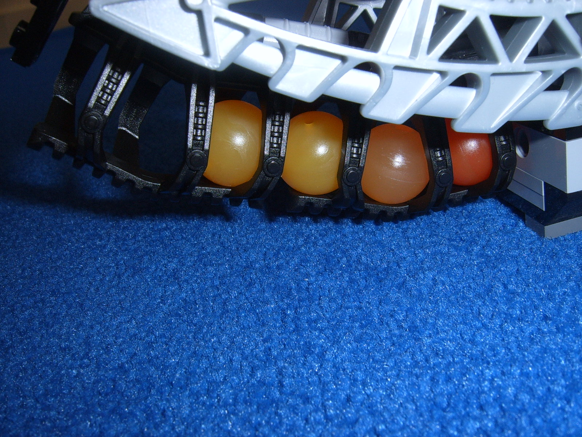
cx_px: 291
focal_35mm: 35
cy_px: 218
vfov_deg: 40.7
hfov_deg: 52.6
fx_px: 588
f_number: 5.8
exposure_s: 1/30
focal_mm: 5.8
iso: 69
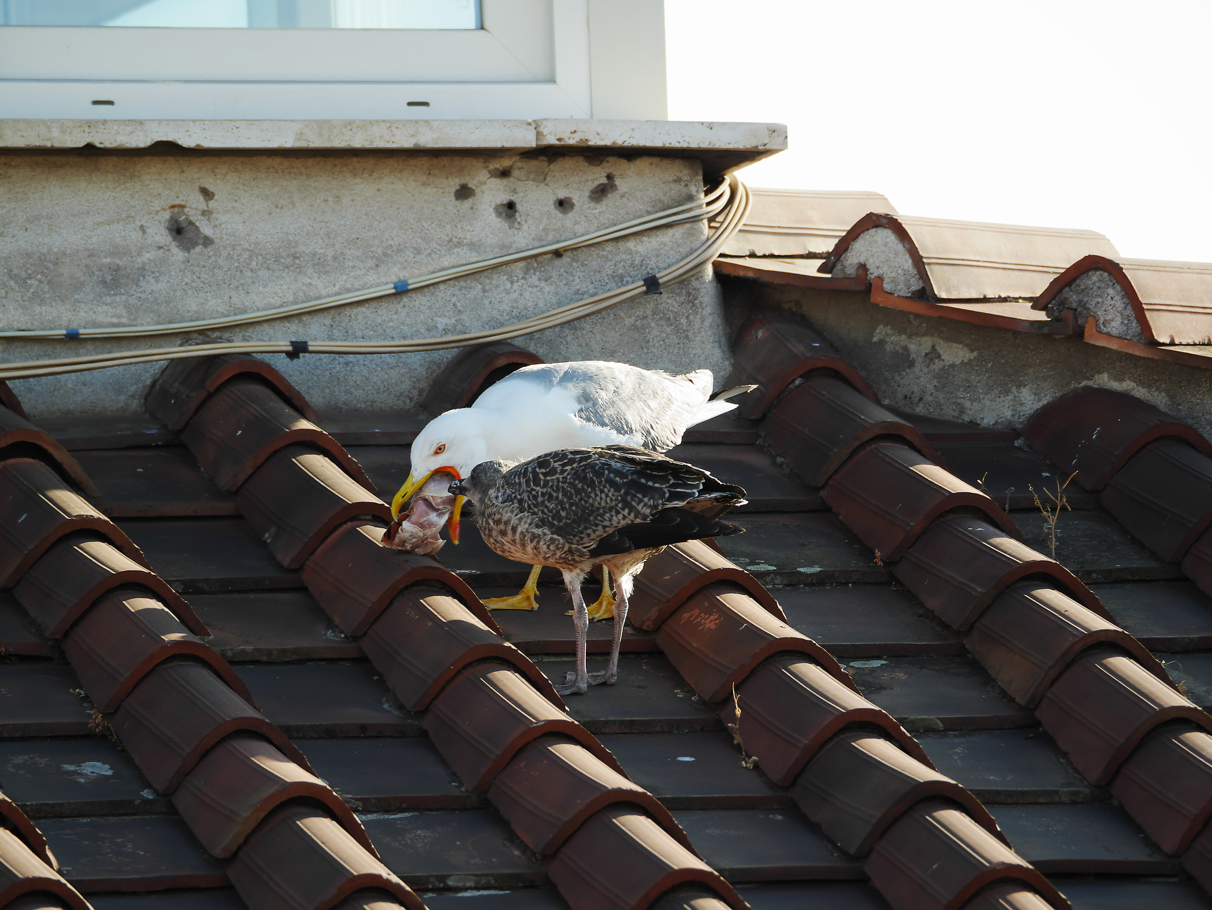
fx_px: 21016
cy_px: 455
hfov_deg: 3.3
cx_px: 606
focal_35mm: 600
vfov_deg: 2.5
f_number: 8
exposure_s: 1/125
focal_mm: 300
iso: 200
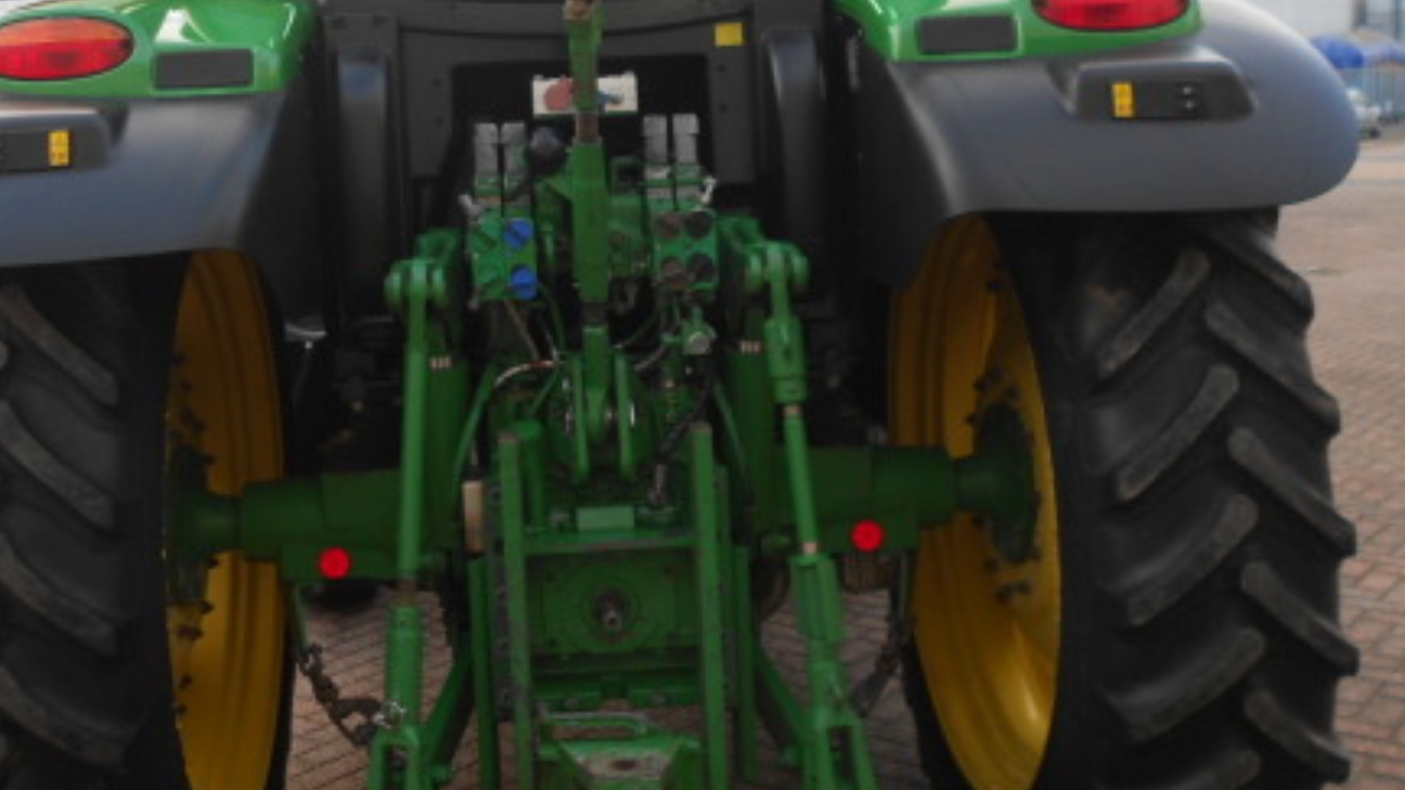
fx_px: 1565
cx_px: 556
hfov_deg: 48.0
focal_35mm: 42
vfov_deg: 28.0
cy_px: 205
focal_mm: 4.6
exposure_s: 1/100
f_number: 3.2
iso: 80
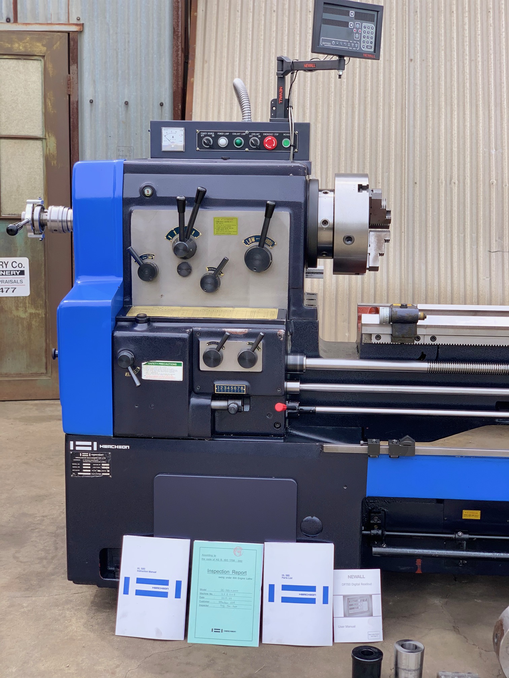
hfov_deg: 28.0
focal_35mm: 52
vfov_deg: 36.8
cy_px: 339
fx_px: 1019
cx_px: 254
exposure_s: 1/335
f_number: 2.4
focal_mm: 6
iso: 16
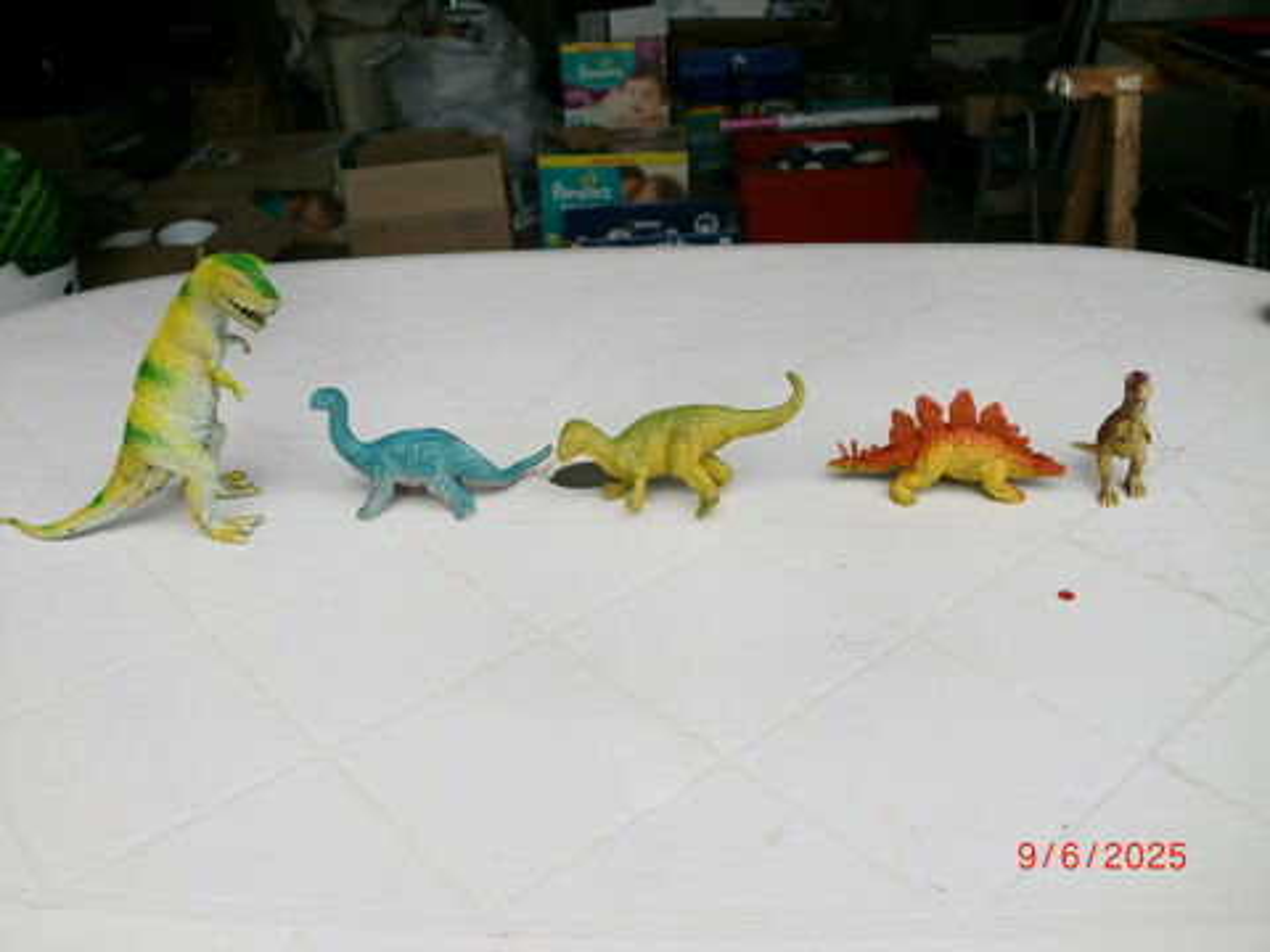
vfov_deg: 40.7
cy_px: 476
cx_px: 635
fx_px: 1284
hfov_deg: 52.6
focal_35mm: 35
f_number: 3.1
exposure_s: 1/500
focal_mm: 6.3
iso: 64
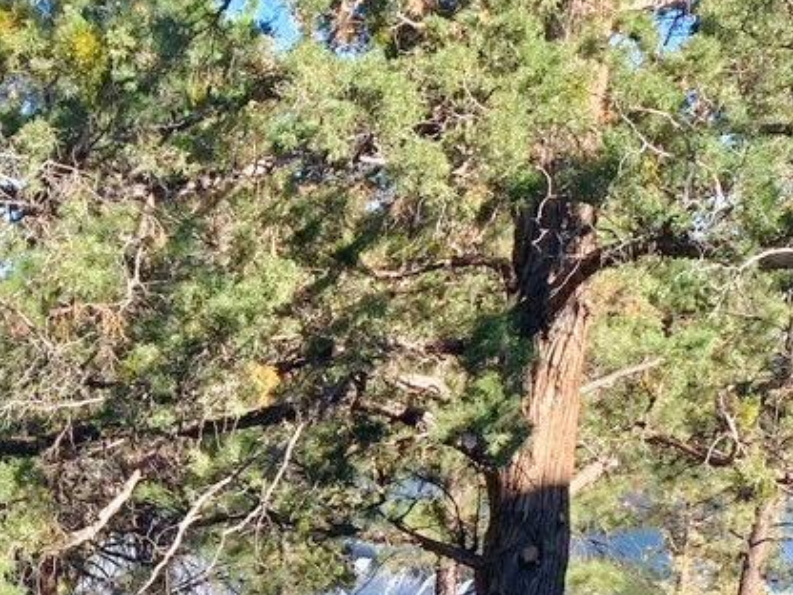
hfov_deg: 24.1
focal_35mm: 80
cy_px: 631
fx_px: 1833
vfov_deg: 17.9
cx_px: 183
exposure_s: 1/543
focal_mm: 4.25
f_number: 1.8
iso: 25
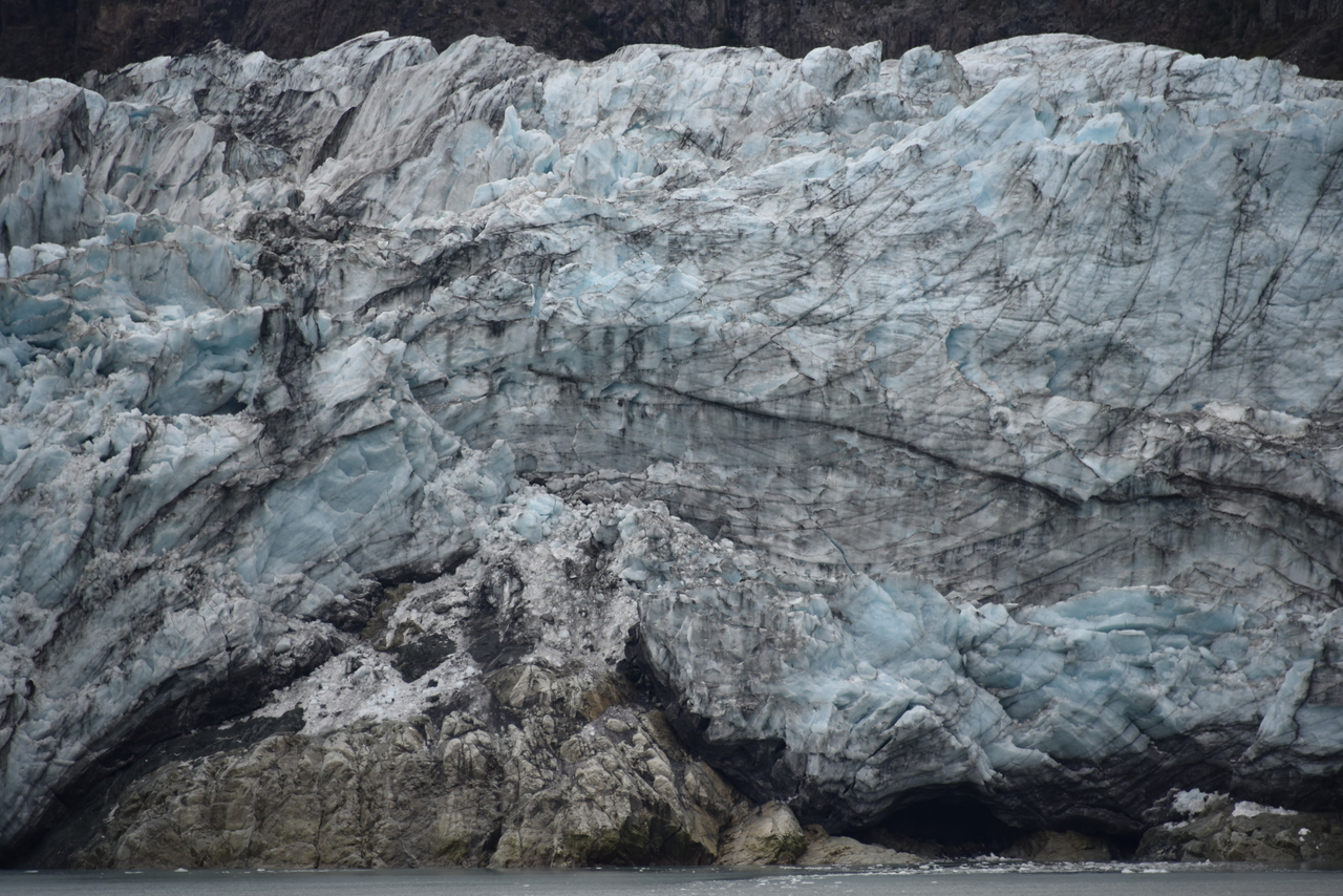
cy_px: 448
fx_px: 9328
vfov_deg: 5.5
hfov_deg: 8.2
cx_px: 672
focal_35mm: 250
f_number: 5.6
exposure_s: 1/500
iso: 320
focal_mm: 250
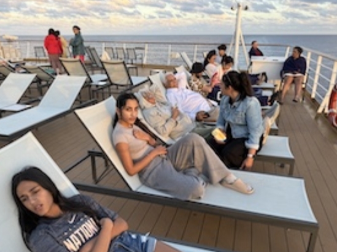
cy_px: 139
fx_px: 272
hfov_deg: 63.4
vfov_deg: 49.6
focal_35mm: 28
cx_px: 160
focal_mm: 6.76
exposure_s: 1/421
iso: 80
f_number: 1.78
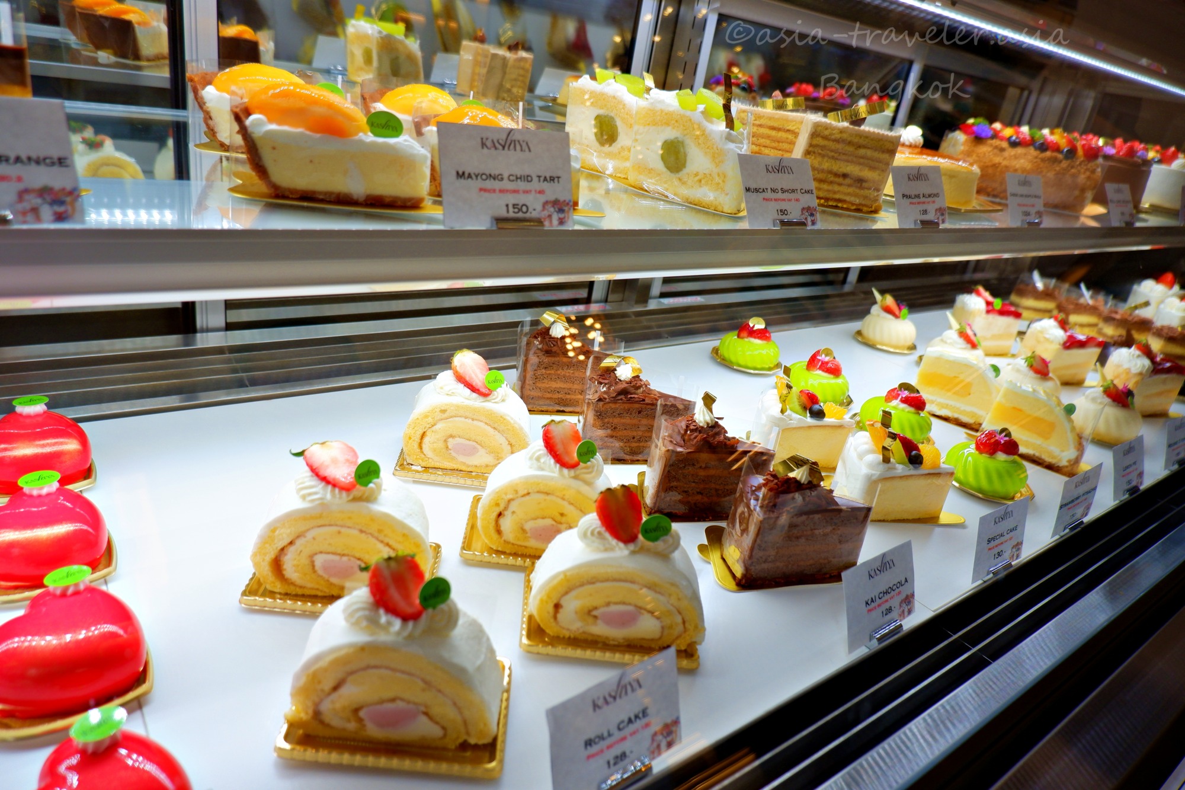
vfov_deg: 55.1
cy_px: 395
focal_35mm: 23
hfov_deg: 76.1
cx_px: 592
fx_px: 757
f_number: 3.5
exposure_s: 1/350
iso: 200
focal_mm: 15
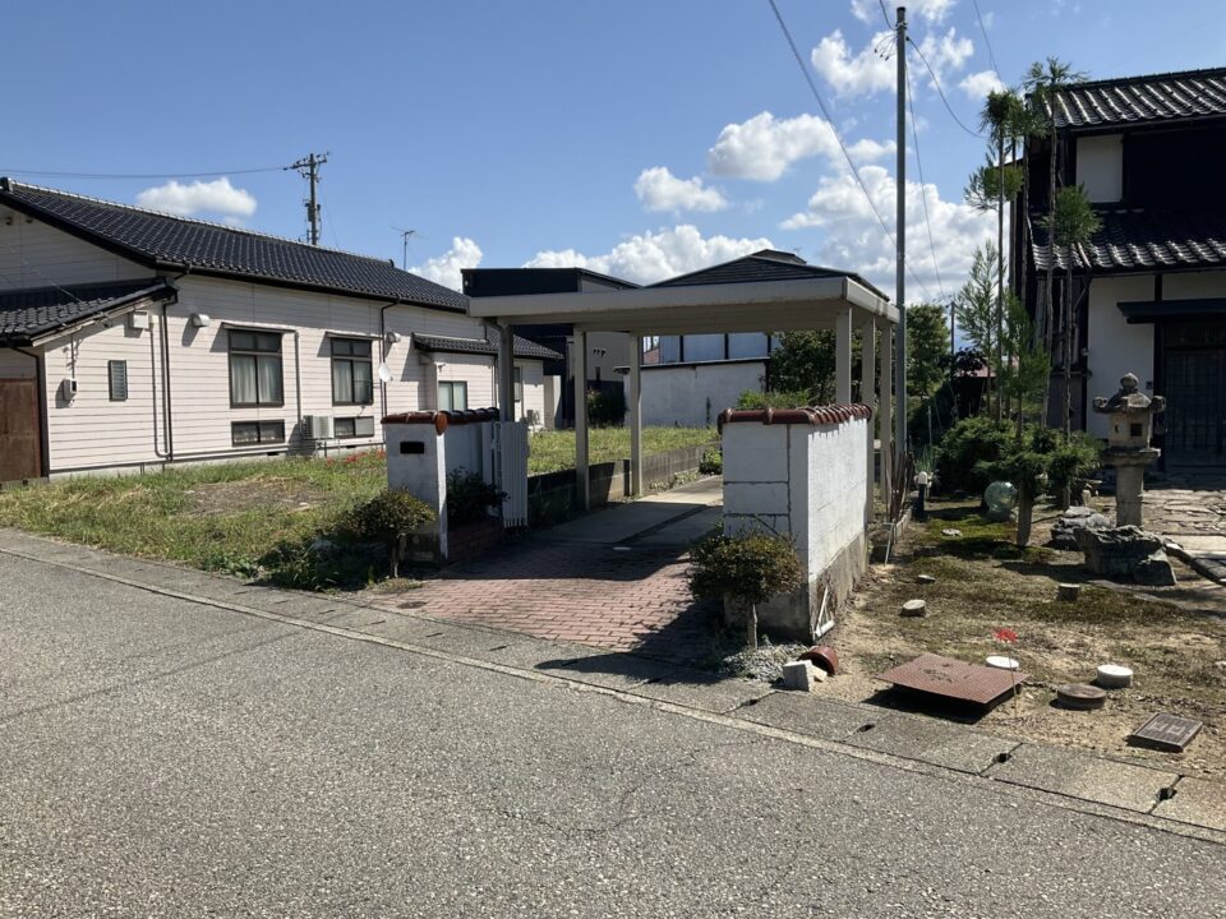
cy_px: 460
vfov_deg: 48.2
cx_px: 613
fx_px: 1027
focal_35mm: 29
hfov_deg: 61.7
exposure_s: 1/2427
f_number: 1.8
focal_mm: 3
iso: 25
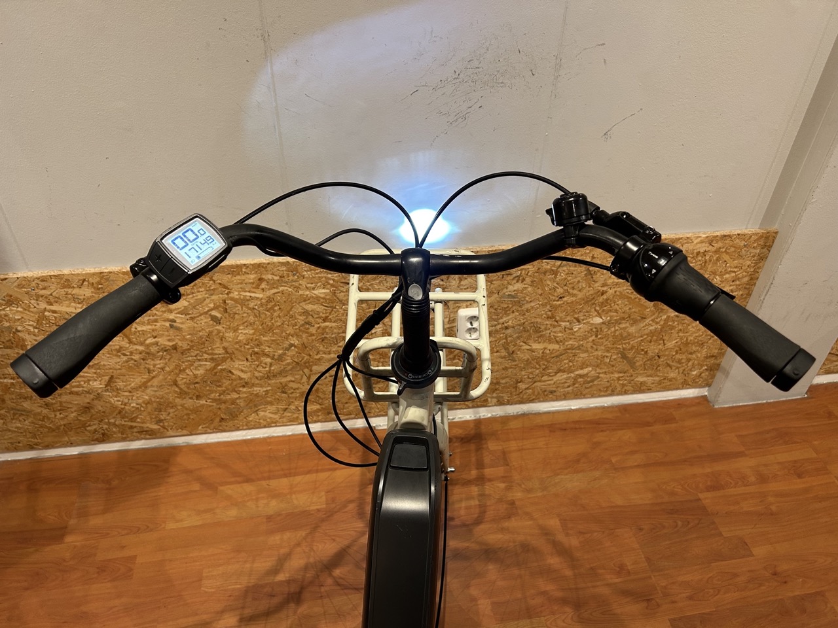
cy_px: 314
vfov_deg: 53.1
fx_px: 629
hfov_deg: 67.3
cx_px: 419
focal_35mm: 26
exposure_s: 1/50
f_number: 1.5
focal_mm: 5.7
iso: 125
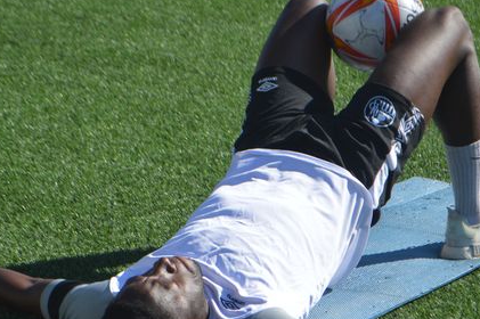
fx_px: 2480
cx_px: 271
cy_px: 235
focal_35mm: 186
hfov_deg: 11.1
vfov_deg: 7.4
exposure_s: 1/1600
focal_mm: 55
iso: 400
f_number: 6.3
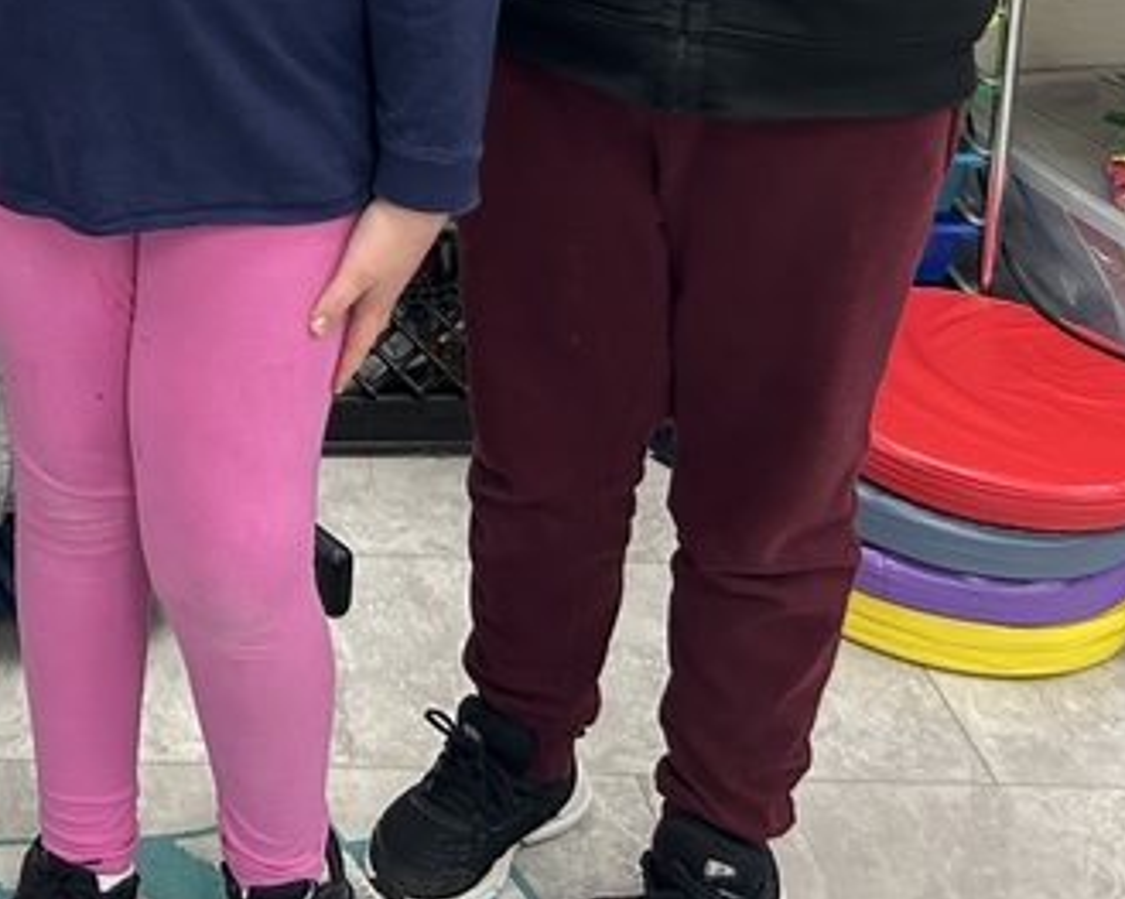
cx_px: -226
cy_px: -352
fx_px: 2630
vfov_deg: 17.8
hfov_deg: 22.3
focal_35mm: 79
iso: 80
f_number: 1.5
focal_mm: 5.7
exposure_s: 1/60
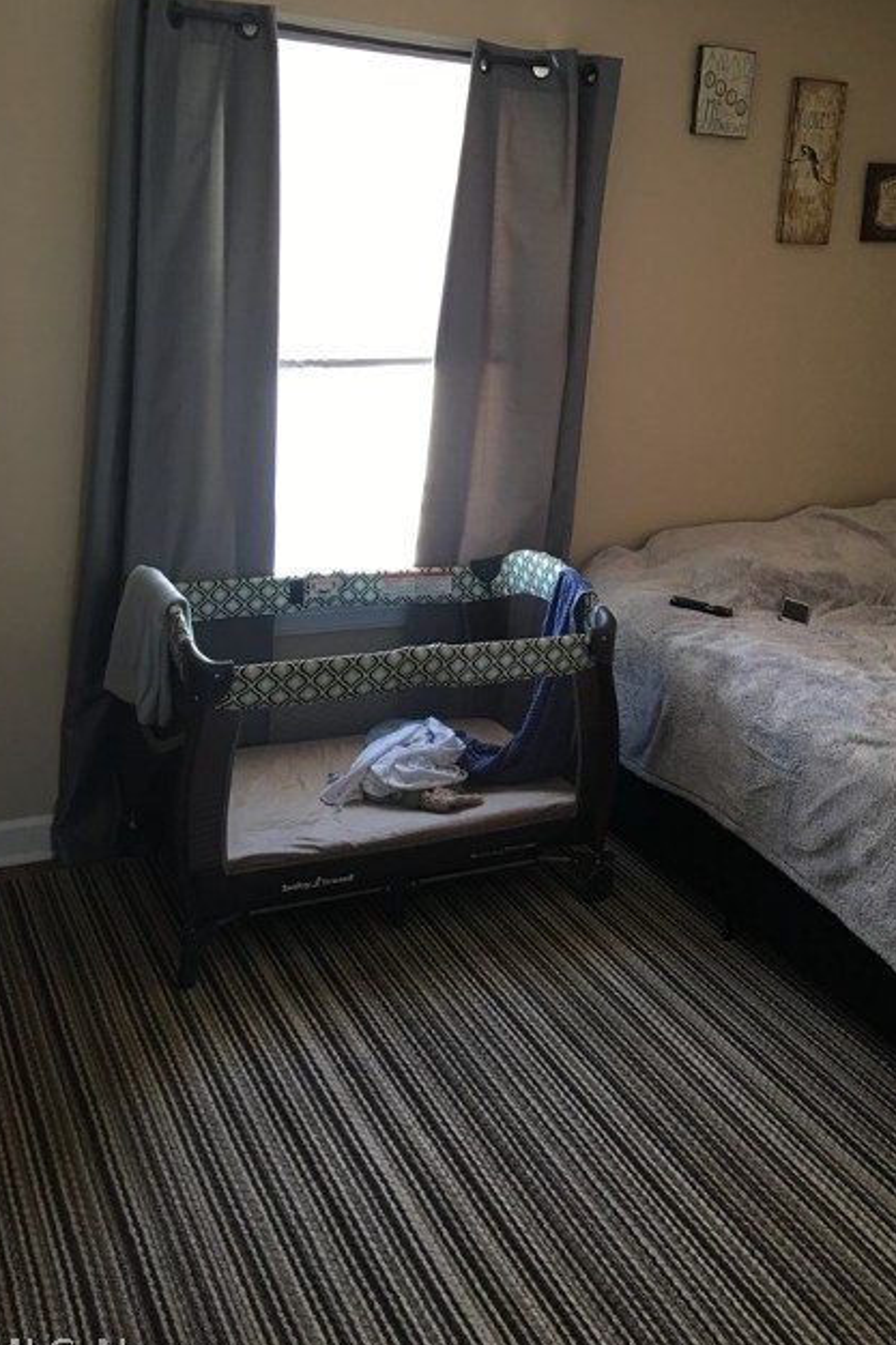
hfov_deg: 35.6
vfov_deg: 51.7
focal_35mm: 37
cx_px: 591
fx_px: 1382
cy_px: 567
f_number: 2.2
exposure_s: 1/15
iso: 40
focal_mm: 4.15
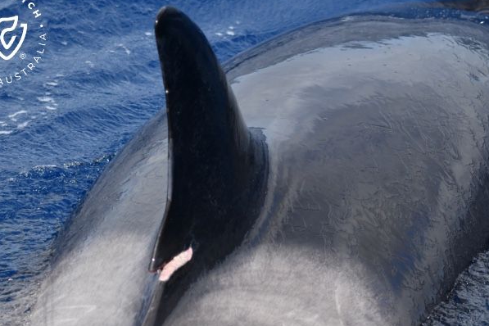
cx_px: 274
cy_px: 200
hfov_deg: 8.3
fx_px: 3368
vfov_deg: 5.5
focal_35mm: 248
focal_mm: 185
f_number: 5.3
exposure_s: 1/8000
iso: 1800
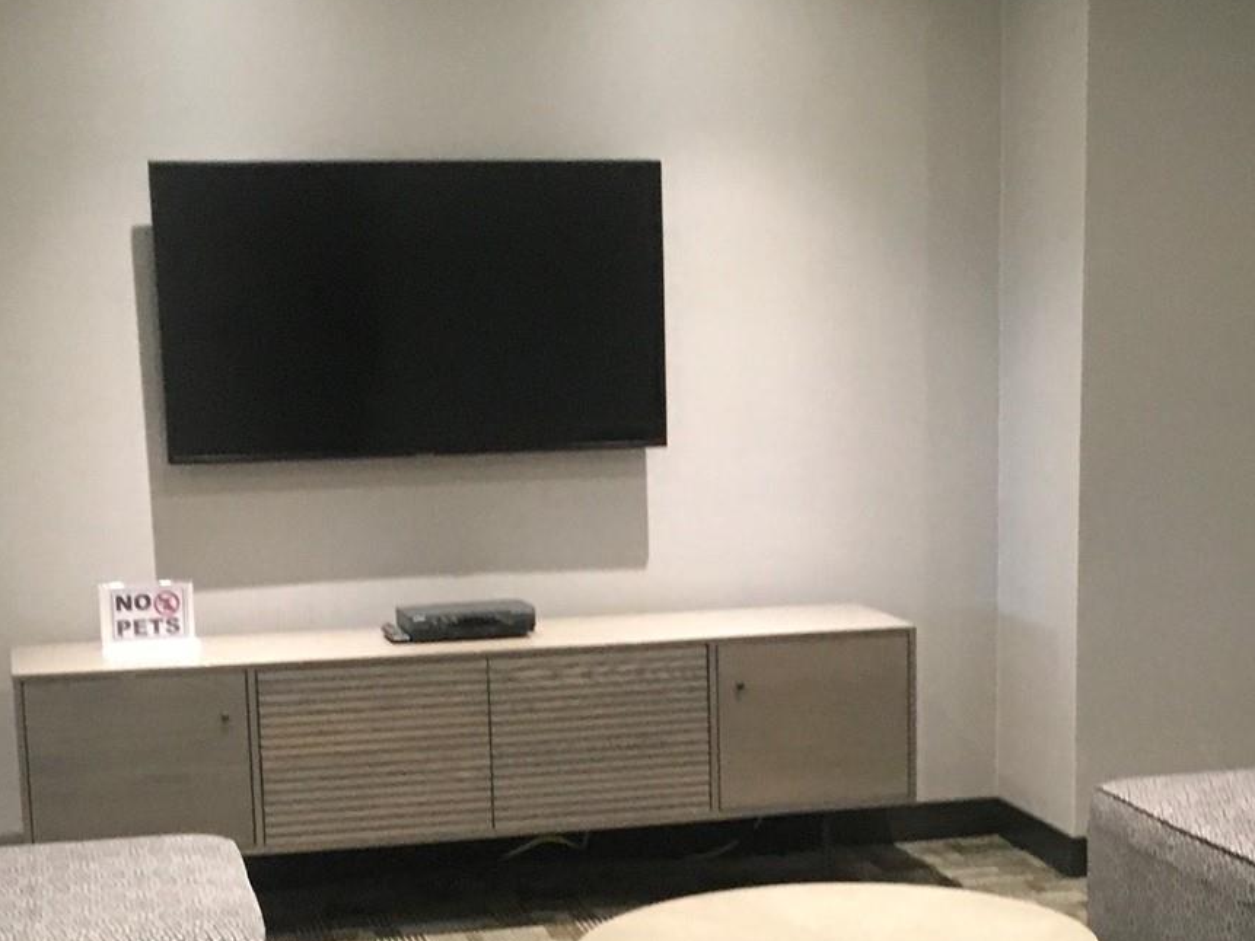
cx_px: 765
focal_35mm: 69
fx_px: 2502
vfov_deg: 21.0
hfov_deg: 28.1
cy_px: 773
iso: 200
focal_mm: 4.15
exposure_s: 1/30
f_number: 2.2
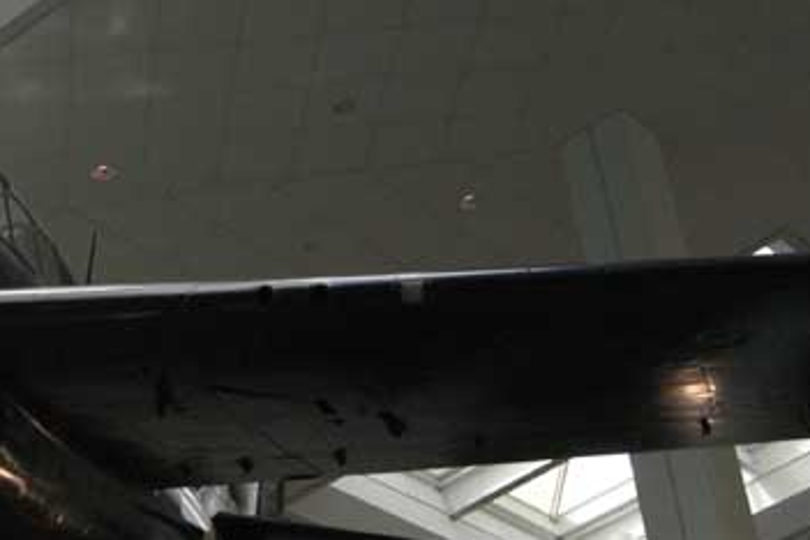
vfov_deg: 16.7
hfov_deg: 23.5
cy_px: 279
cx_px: -42
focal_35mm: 82
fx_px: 1845
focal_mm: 24
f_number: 8
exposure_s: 1/250
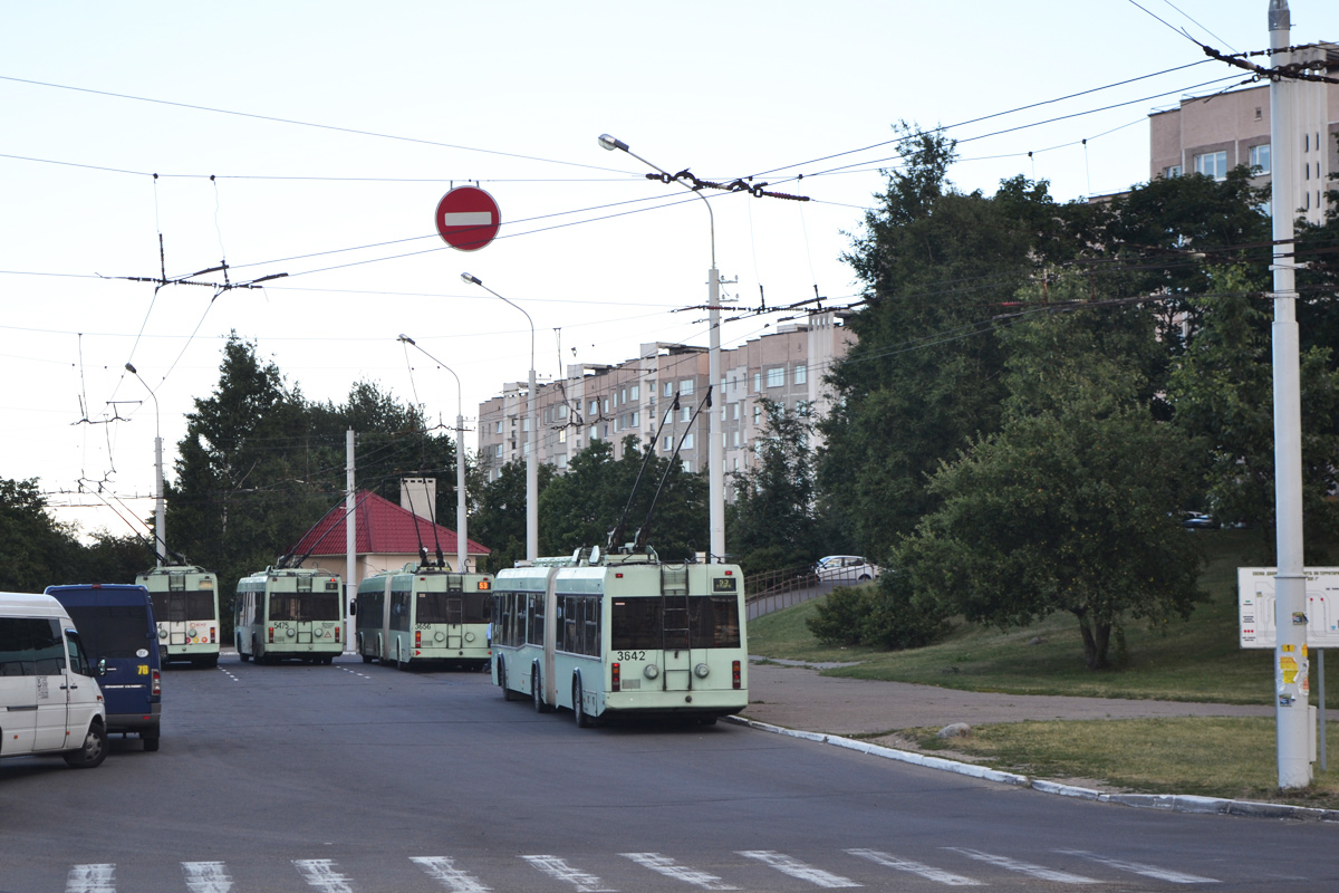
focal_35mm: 82
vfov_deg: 16.6
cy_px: 446
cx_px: 670
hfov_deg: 24.6
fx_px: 3068
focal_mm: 55
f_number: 5.6
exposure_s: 1/125
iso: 100
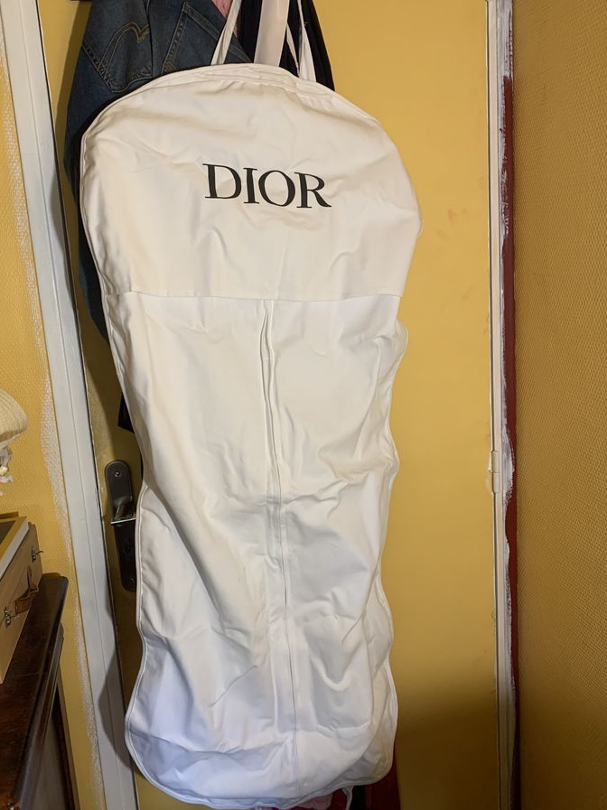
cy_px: 401
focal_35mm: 29
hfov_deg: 48.2
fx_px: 679
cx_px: 280
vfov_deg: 61.7
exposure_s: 1/60
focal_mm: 4.25
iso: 200
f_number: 1.8
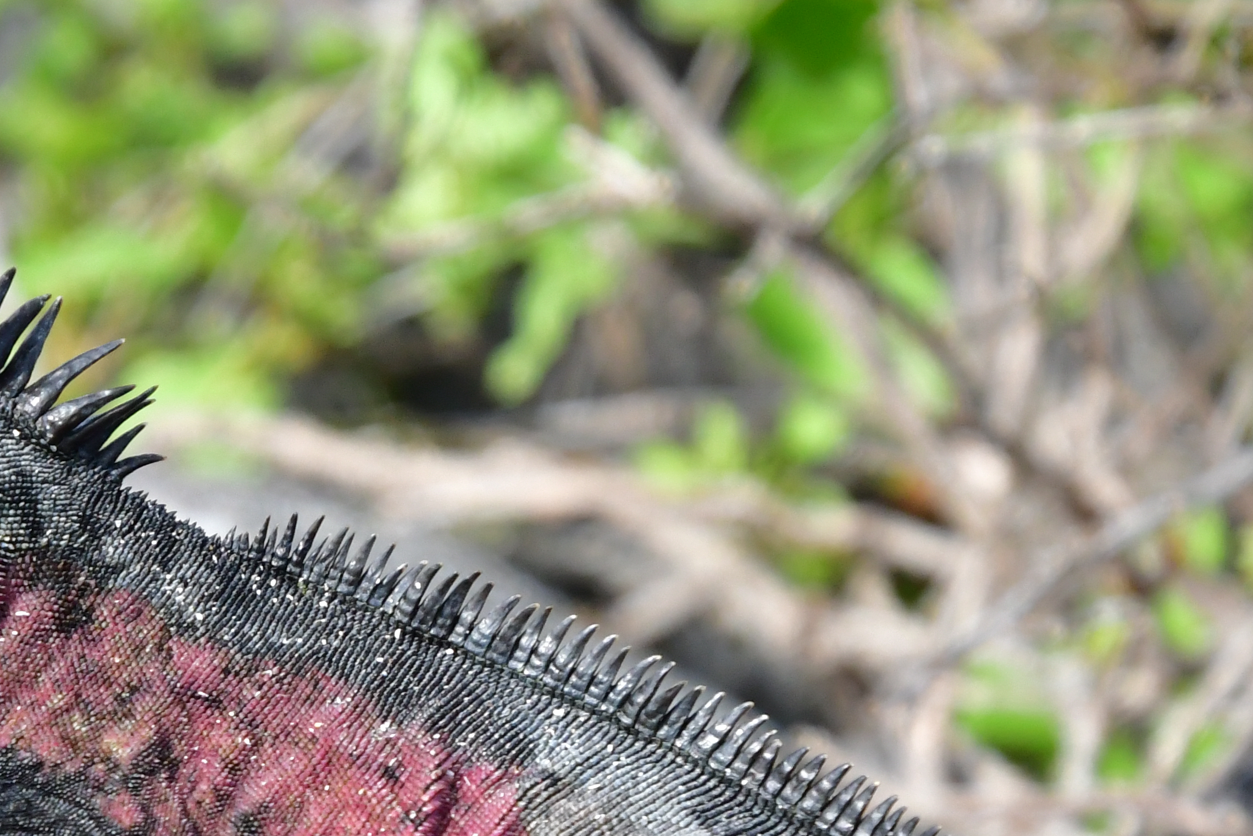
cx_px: 100
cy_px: 749
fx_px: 14791
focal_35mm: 425
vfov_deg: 3.2
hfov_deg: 4.8
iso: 800
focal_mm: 116
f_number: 5.6
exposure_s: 1/3200
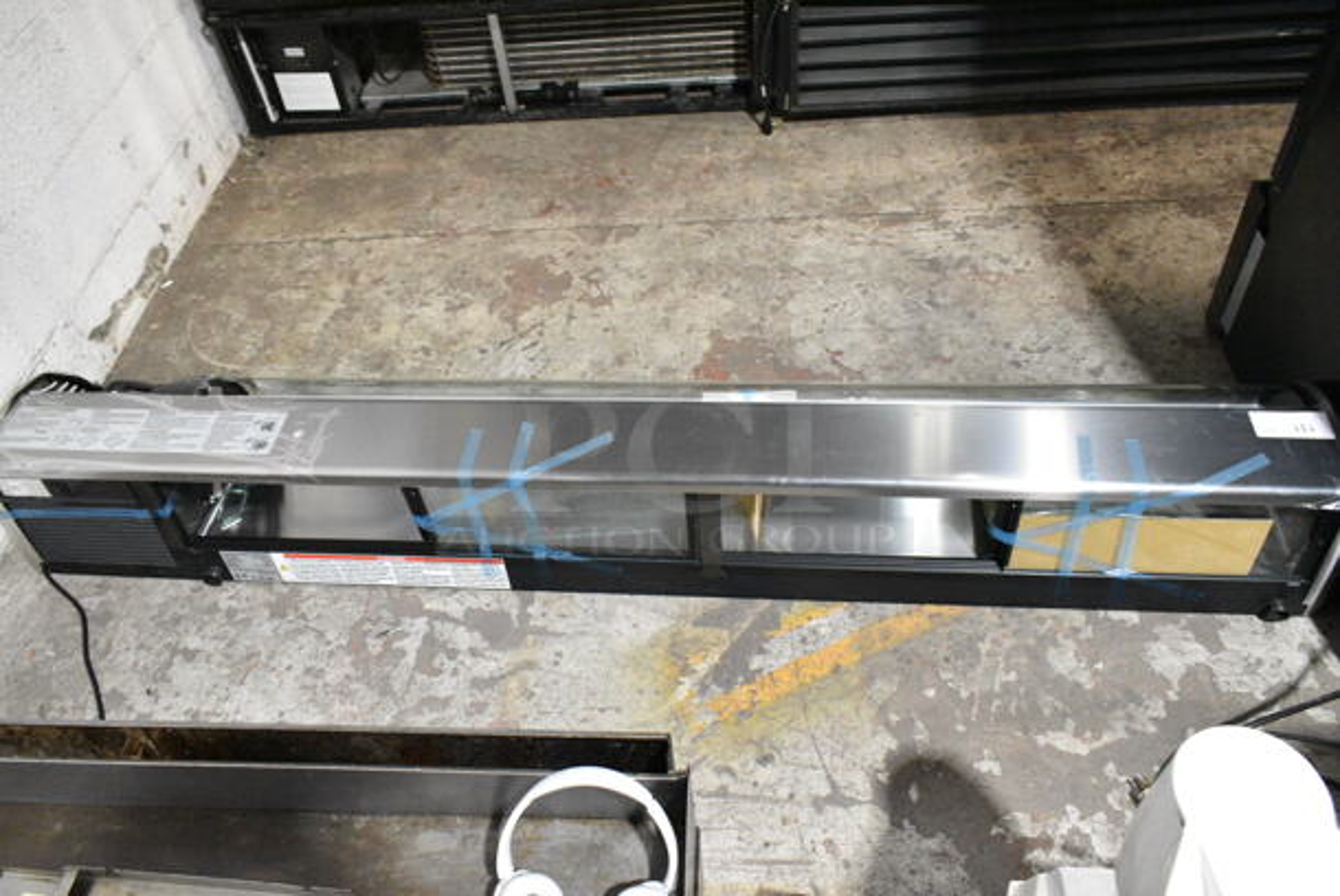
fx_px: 1006
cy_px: 448
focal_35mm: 27
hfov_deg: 67.3
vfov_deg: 48.0
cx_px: 670
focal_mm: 18
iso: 6400
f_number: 7.1
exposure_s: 1/200
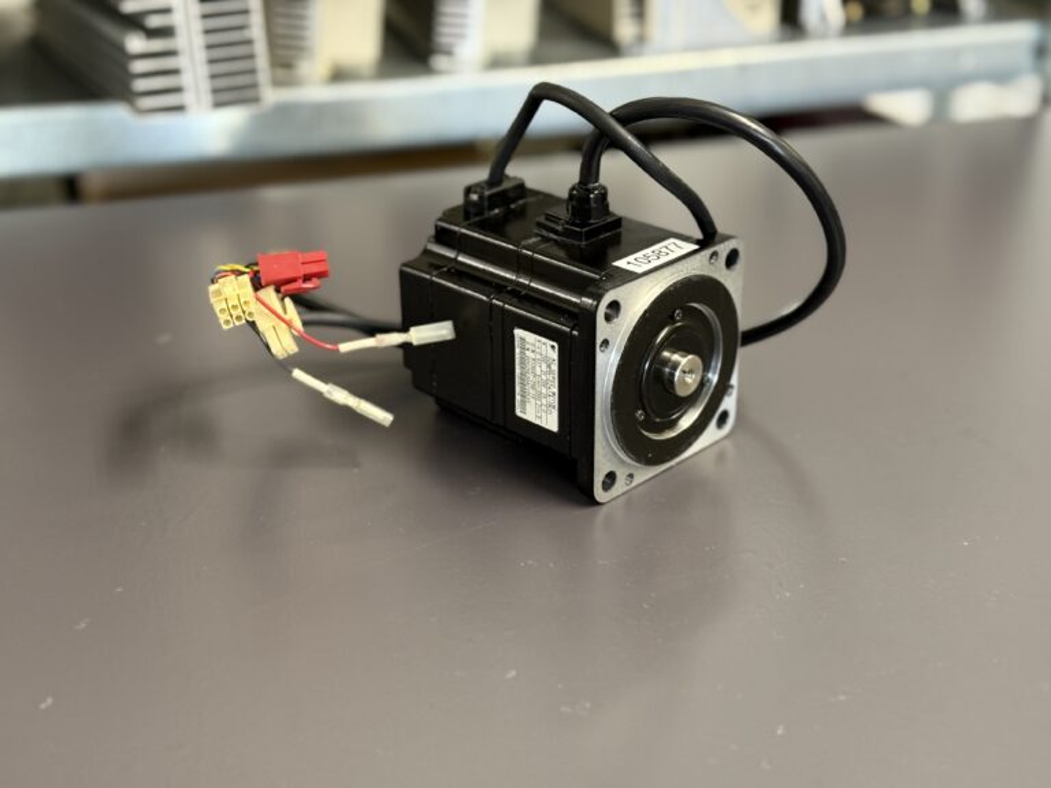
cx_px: 526
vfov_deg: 30.3
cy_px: 394
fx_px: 1457
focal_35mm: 48
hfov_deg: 39.7
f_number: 1.78
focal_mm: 6.76
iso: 250
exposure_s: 1/33
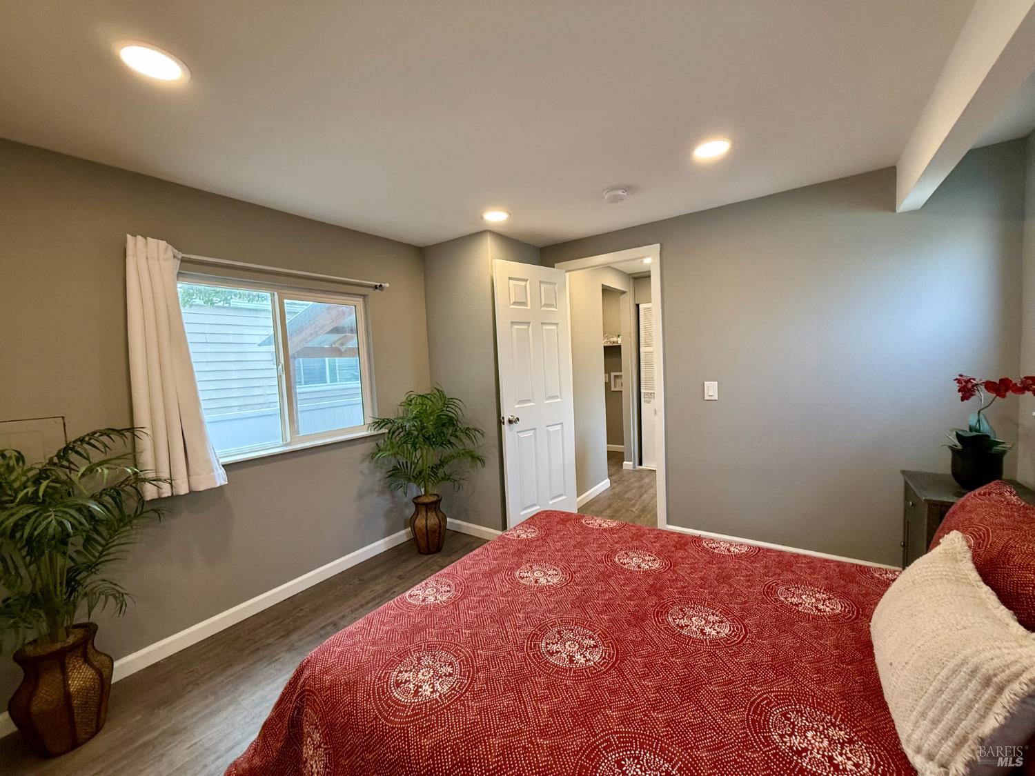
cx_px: 518
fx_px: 419
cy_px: 388
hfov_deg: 102.1
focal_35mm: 14
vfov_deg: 85.7
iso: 250
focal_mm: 2.22
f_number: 2.2
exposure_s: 1/120
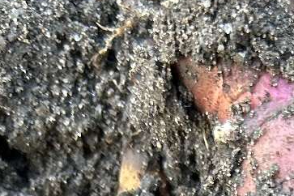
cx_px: 351
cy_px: 663
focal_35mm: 150
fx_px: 1225
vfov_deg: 7.6
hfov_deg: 13.3
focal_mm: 5.7
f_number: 1.5
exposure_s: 1/60
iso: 125
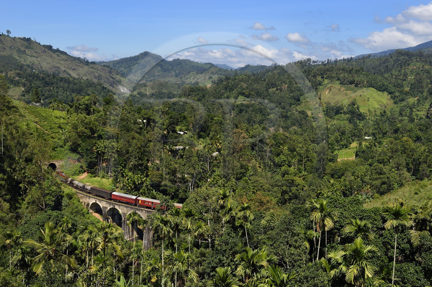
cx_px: 216
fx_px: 480
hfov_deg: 48.5
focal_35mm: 40
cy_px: 144
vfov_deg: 33.3
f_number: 13
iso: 400
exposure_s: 1/400
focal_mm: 40
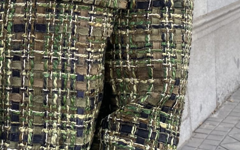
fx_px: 602
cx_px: 24
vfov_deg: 13.6
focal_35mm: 92
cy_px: -50
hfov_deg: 22.0
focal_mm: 4.25
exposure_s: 1/376
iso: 32
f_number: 1.8
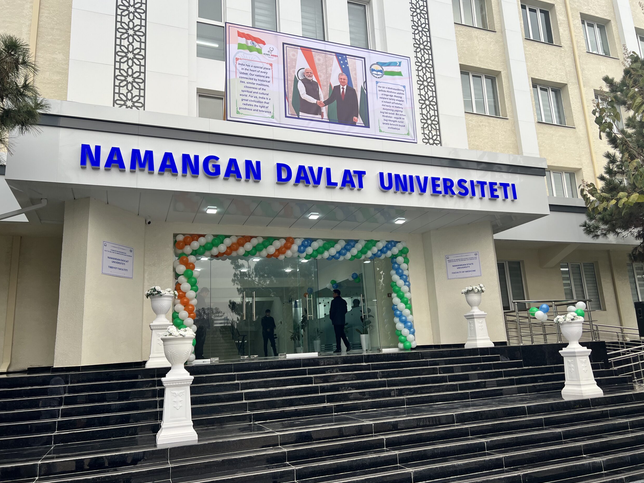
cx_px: 329
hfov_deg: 65.3
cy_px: 245
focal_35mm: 27
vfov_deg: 51.4
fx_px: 502
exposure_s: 1/572
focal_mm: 5.7
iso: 50
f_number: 1.5
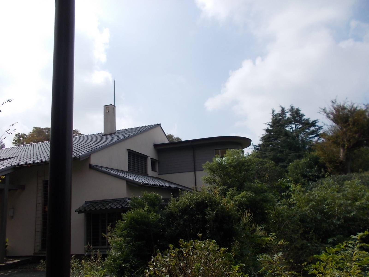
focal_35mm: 26
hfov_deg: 67.3
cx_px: 184
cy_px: 138
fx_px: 277
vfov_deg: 53.1
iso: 80
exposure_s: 1/250
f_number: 8
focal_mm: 4.6
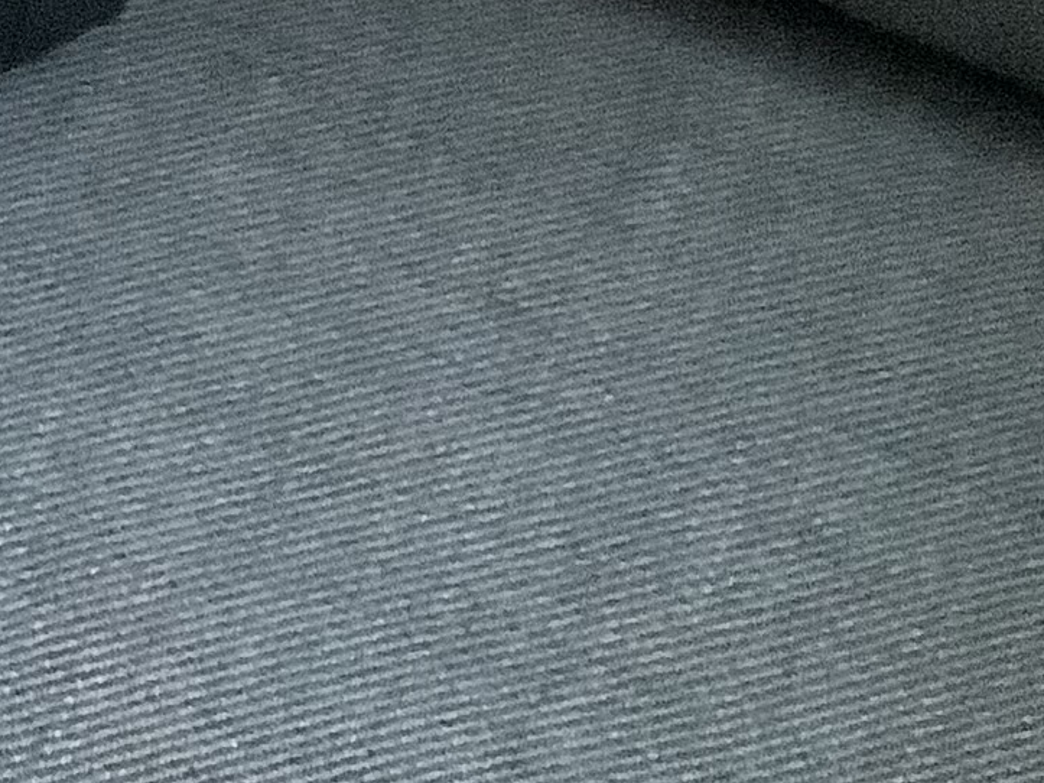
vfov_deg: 10.5
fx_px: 4222
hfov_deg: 12.5
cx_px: -985
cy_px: -71
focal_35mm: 140
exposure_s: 1/20
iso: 800
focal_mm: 3.3
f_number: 2.4
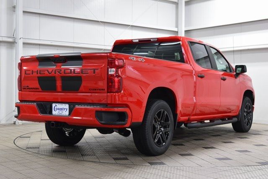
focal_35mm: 54
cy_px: 90
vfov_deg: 25.1
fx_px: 402
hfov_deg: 36.9
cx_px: 134
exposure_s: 1/60
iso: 1600
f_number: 5
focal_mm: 36
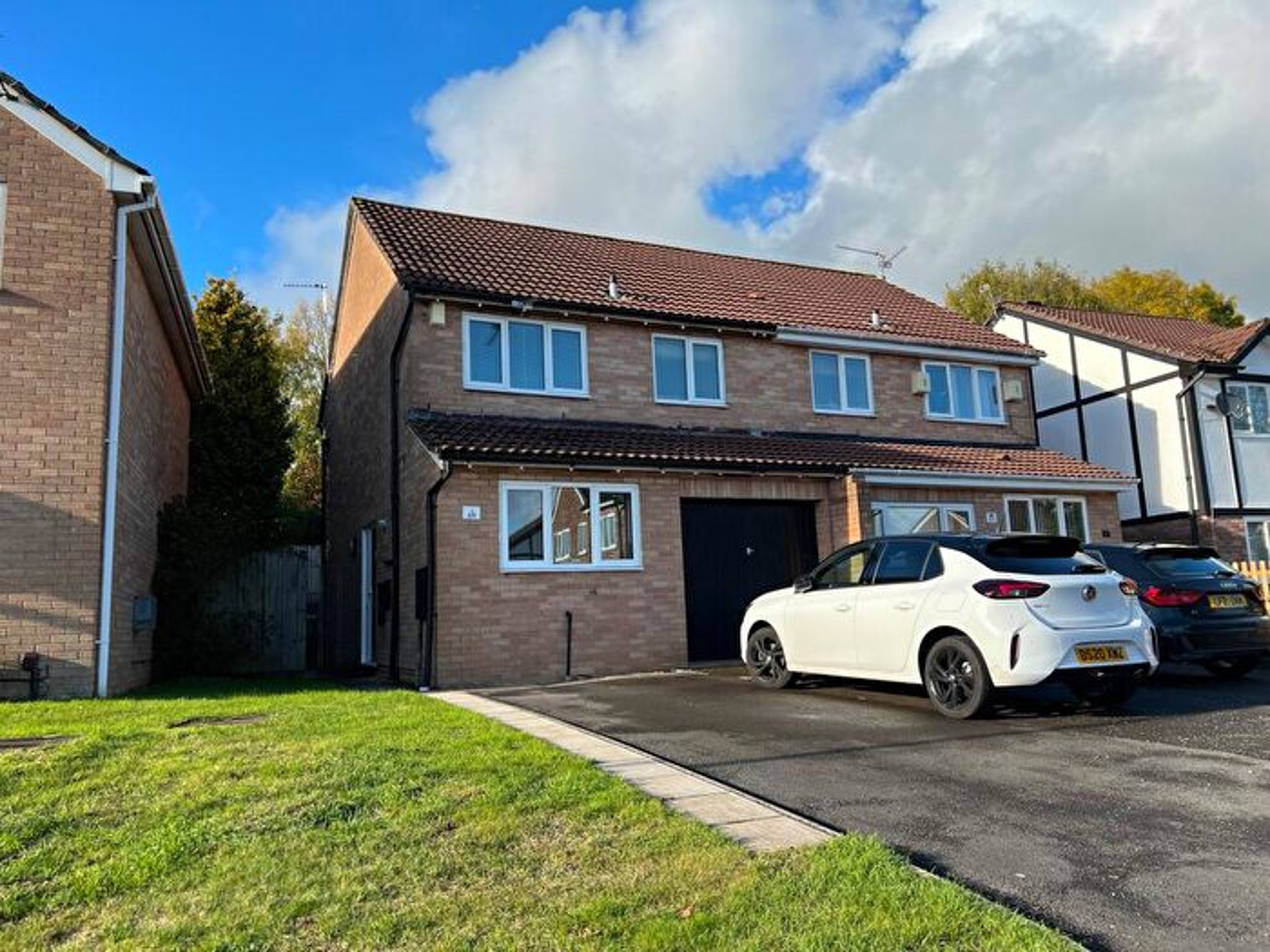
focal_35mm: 26
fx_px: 954
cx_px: 635
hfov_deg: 67.3
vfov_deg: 53.1
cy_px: 476
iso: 50
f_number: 1.5
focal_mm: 5.7
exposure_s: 1/2083
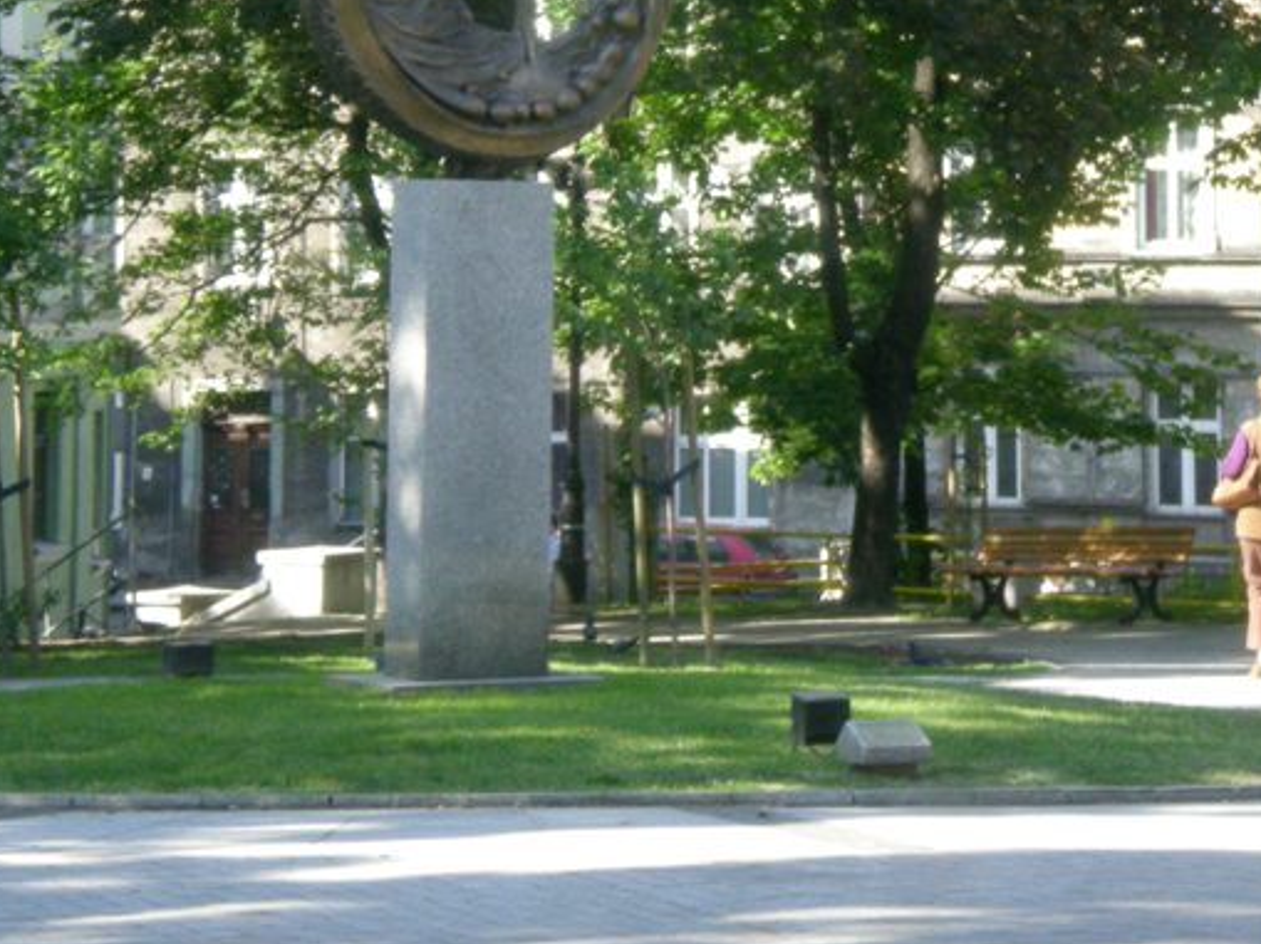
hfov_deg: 10.7
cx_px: 689
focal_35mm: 185
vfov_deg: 8.0
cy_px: 185
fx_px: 6734
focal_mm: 18.9
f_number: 5.9
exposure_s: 1/120
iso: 200
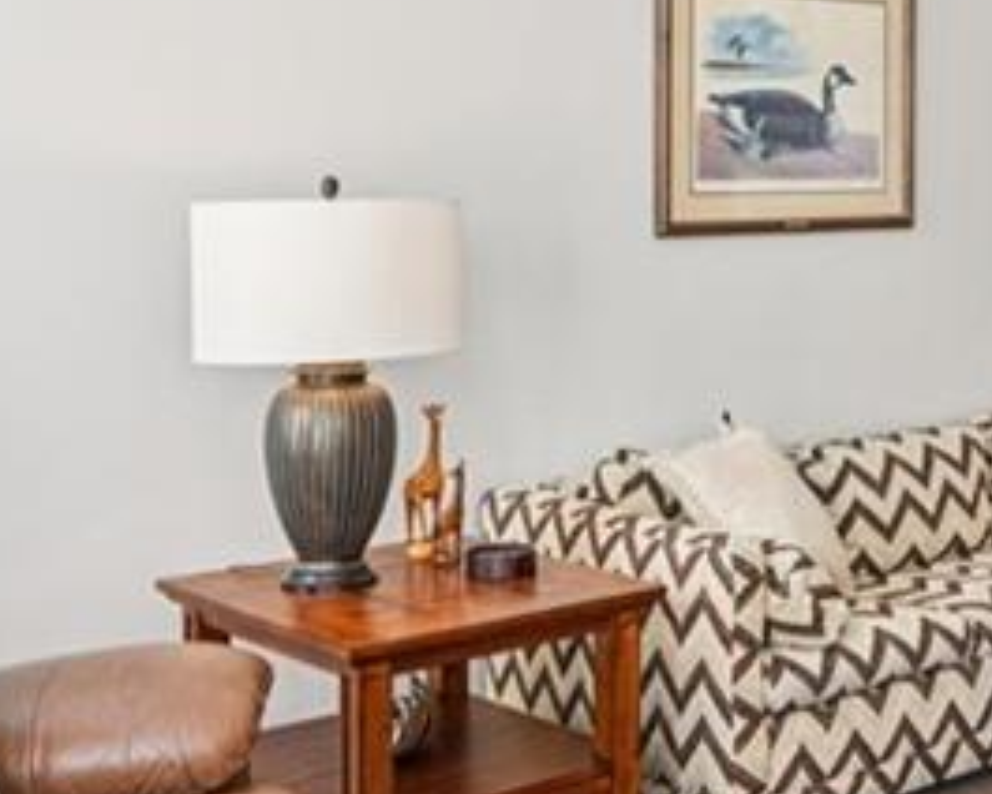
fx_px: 1703
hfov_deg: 28.1
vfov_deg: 25.9
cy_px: 197
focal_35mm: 58
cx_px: 1209
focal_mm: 16
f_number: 8
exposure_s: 1/10
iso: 400
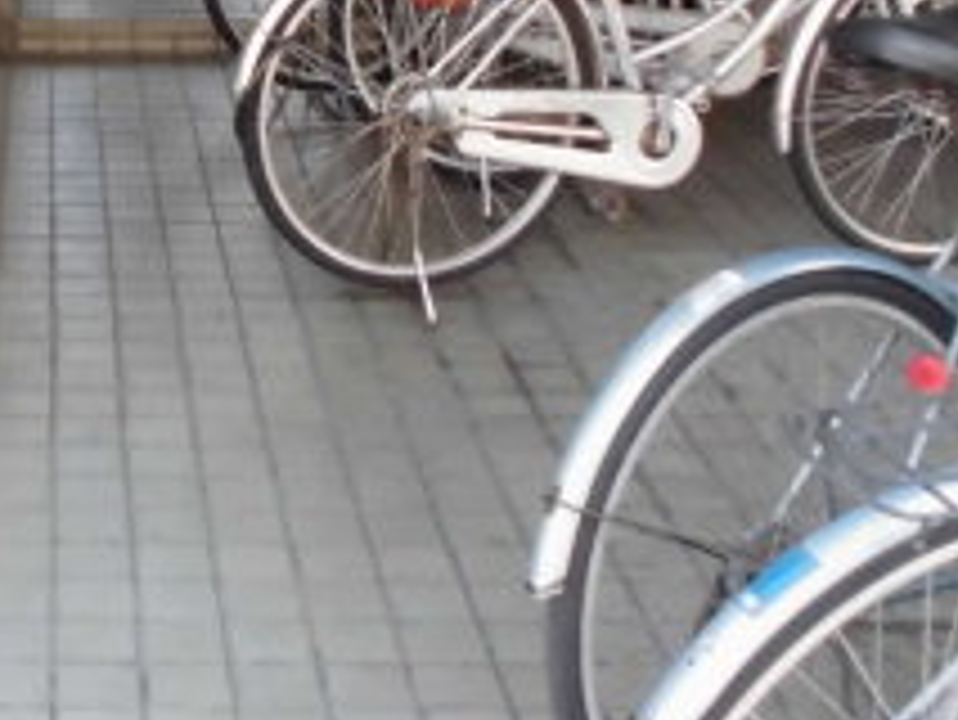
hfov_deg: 23.7
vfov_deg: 18.3
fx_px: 2160
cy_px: -54
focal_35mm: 78
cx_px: -45
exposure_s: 1/60
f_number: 3.5
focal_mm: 4.6
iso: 200
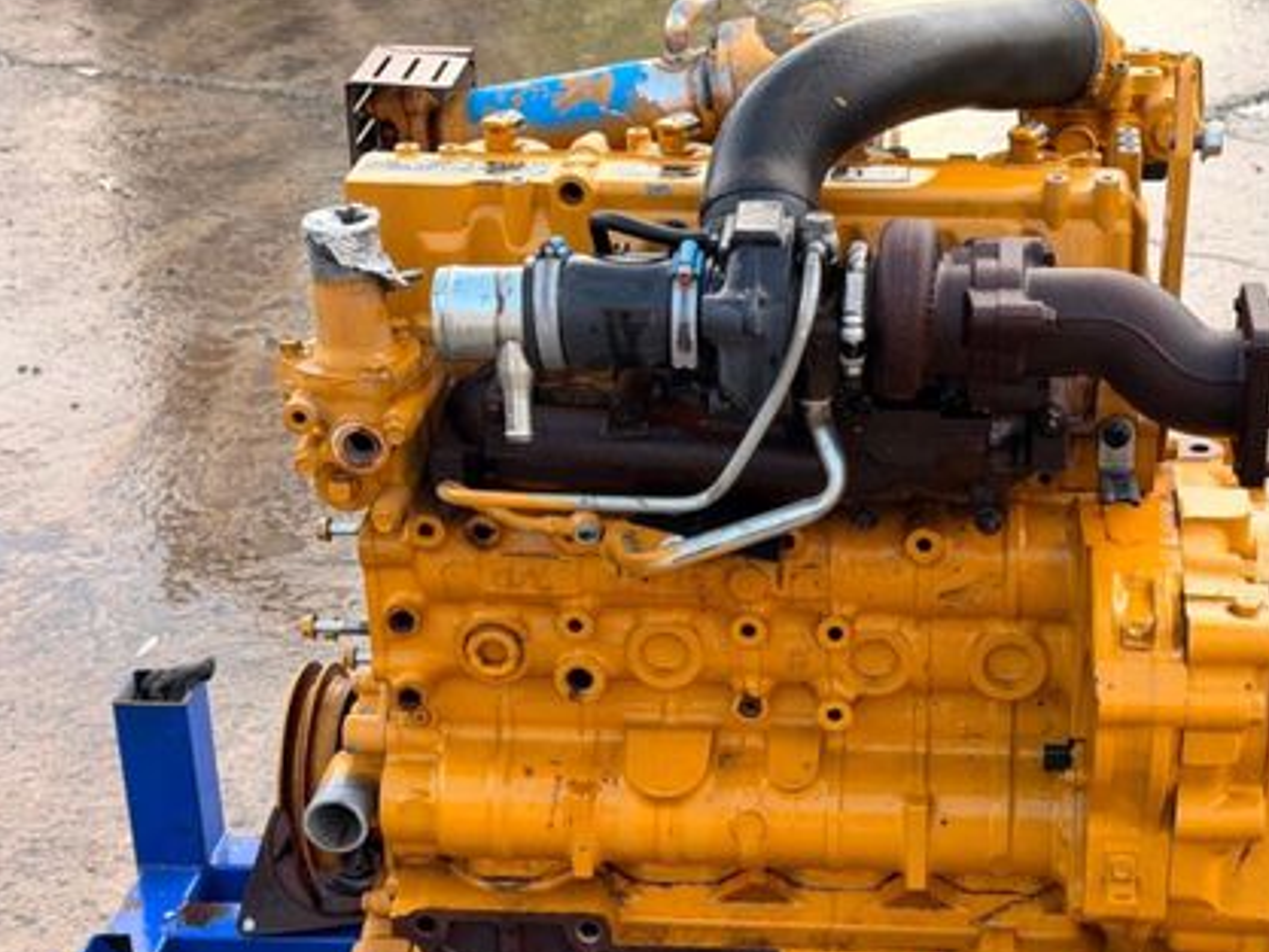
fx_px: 2530
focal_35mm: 69
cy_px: 660
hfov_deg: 28.0
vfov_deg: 21.2
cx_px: 855
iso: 80
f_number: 1.78
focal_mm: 6.76
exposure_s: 1/316
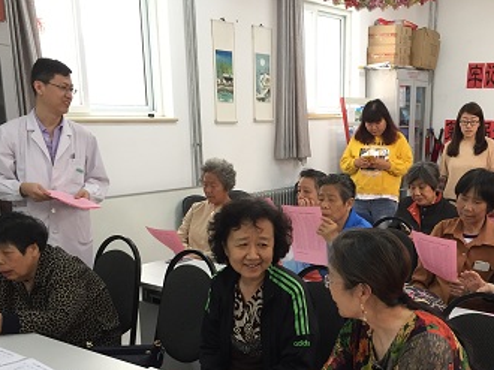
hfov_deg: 42.5
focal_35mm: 44
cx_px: 319
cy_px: 278
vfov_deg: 32.2
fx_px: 627
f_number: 2.2
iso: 80
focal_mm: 4.15
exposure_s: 1/33
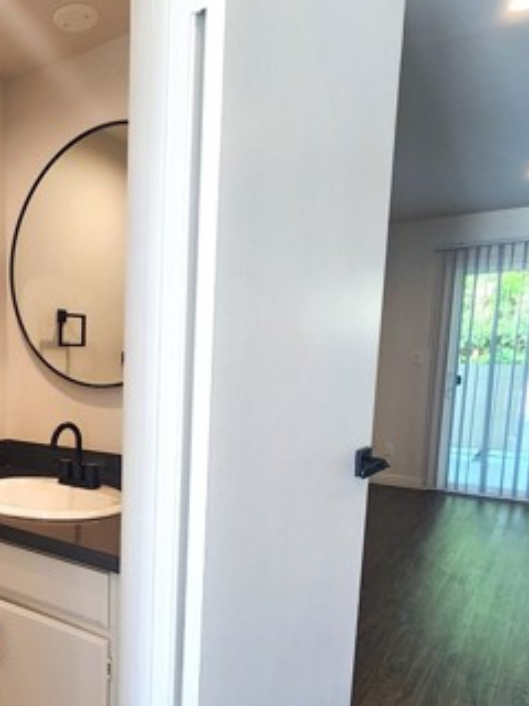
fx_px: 530
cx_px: 48
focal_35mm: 26
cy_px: 435
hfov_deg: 47.4
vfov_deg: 66.4
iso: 64
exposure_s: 1/60
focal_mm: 2.2
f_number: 2.2
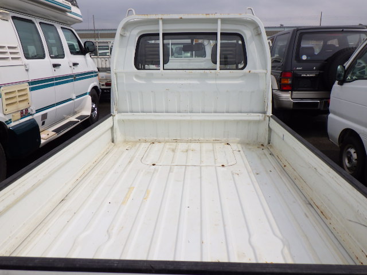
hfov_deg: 63.4
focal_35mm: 28
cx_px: 184
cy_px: 138
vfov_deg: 49.7
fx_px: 297
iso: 125
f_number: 4.2
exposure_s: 1/2000
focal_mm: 5
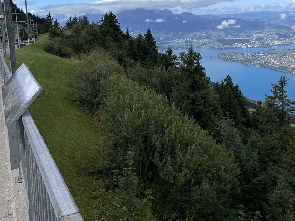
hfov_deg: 46.8
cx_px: 151
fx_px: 341
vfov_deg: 35.4
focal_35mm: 40
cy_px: 64
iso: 32
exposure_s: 1/4831
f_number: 1.6
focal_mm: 4.2
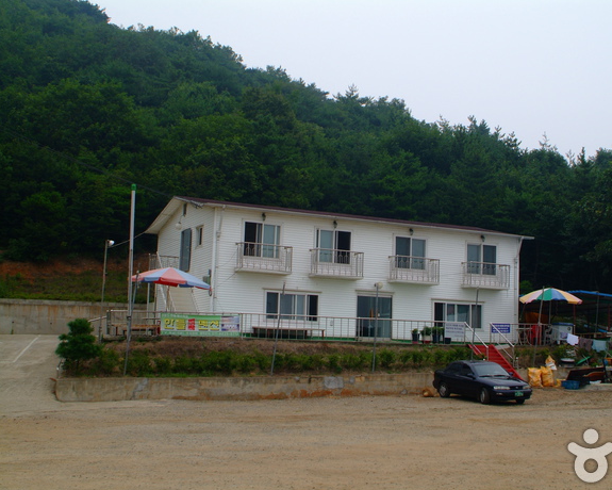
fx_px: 869
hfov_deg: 38.6
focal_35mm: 48
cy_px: 248
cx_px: 371
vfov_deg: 31.5
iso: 200
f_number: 6.7
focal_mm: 28
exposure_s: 1/180
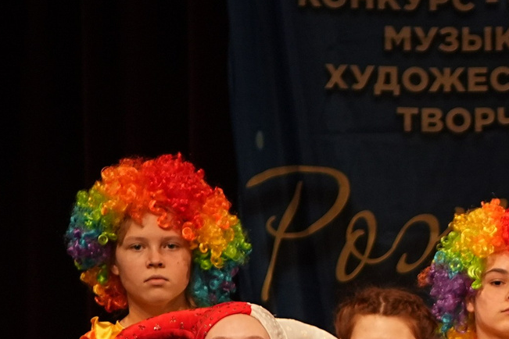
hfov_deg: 2.6
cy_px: 452
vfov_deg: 1.7
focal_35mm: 786
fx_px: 11112
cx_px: 790
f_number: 2.8
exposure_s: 1/400
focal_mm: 200
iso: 1250
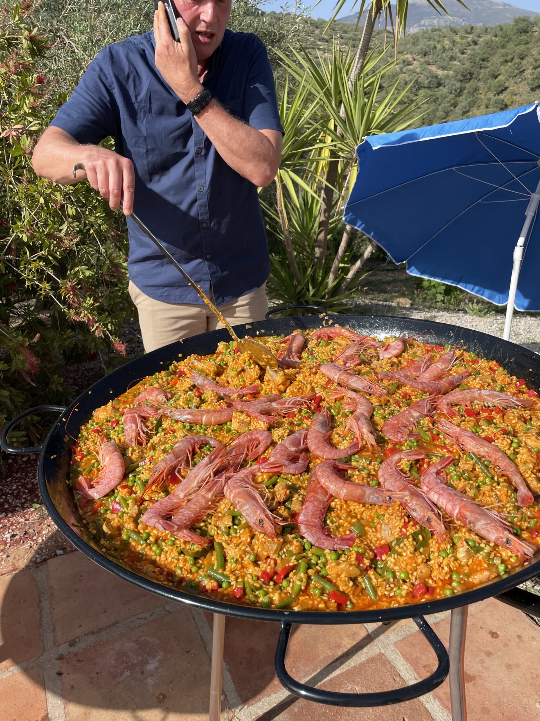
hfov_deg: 53.1
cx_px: 270
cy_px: 360
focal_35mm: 26
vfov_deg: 67.3
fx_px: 541
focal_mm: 4.2
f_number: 1.6
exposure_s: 1/2451
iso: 32
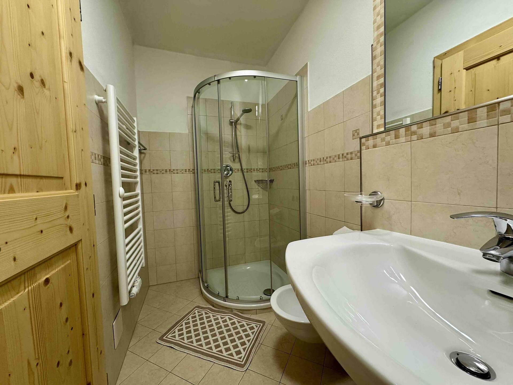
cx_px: 256
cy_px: 192
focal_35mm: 14
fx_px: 207
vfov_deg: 85.7
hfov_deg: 102.1
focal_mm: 2.22
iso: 200
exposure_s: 1/100
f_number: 2.2
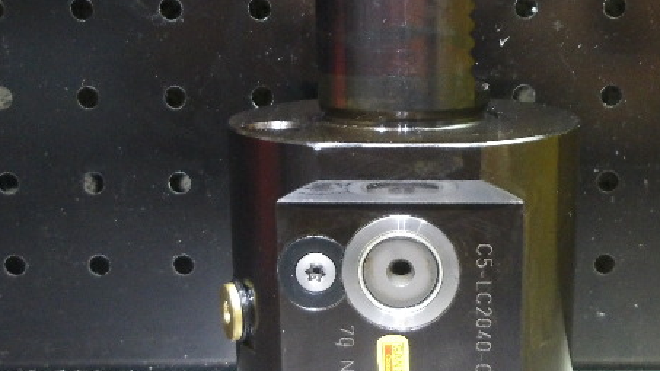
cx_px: 393
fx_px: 910
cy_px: 199
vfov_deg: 23.1
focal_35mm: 52
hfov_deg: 39.7
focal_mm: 4.9
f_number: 3
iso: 775
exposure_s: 1/60
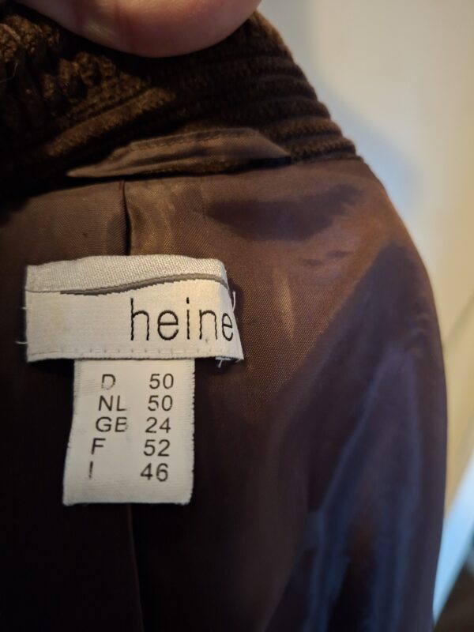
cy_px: 316
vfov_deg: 73.9
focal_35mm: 23
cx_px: 237
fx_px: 420
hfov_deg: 58.9
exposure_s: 1/20
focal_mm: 5.54
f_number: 1.8
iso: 1000
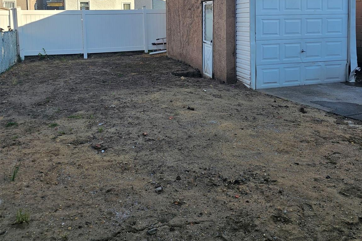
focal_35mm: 32
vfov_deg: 39.3
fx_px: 322
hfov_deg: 58.7
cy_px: 44
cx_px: 181
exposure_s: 1/280
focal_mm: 6.3
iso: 10
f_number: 1.7
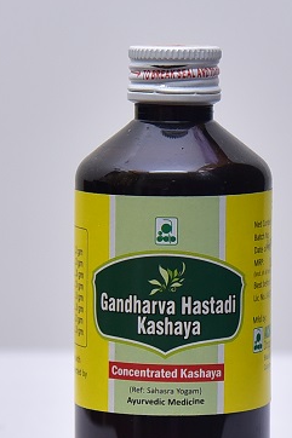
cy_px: 287
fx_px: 1169
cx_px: 184
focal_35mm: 96
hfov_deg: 14.2
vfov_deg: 21.2
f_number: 4
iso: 1250
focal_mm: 66
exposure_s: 1/160
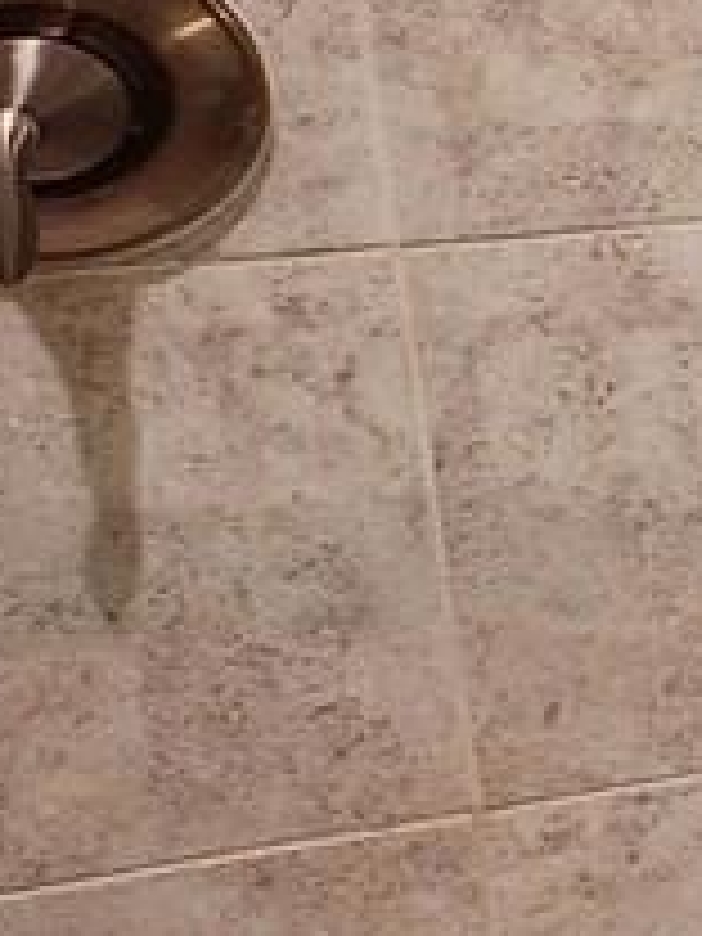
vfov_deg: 19.4
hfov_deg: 7.8
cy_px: 162
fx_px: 2704
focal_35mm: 100
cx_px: 2920
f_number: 2.2
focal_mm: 2.2
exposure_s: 1/60
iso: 125
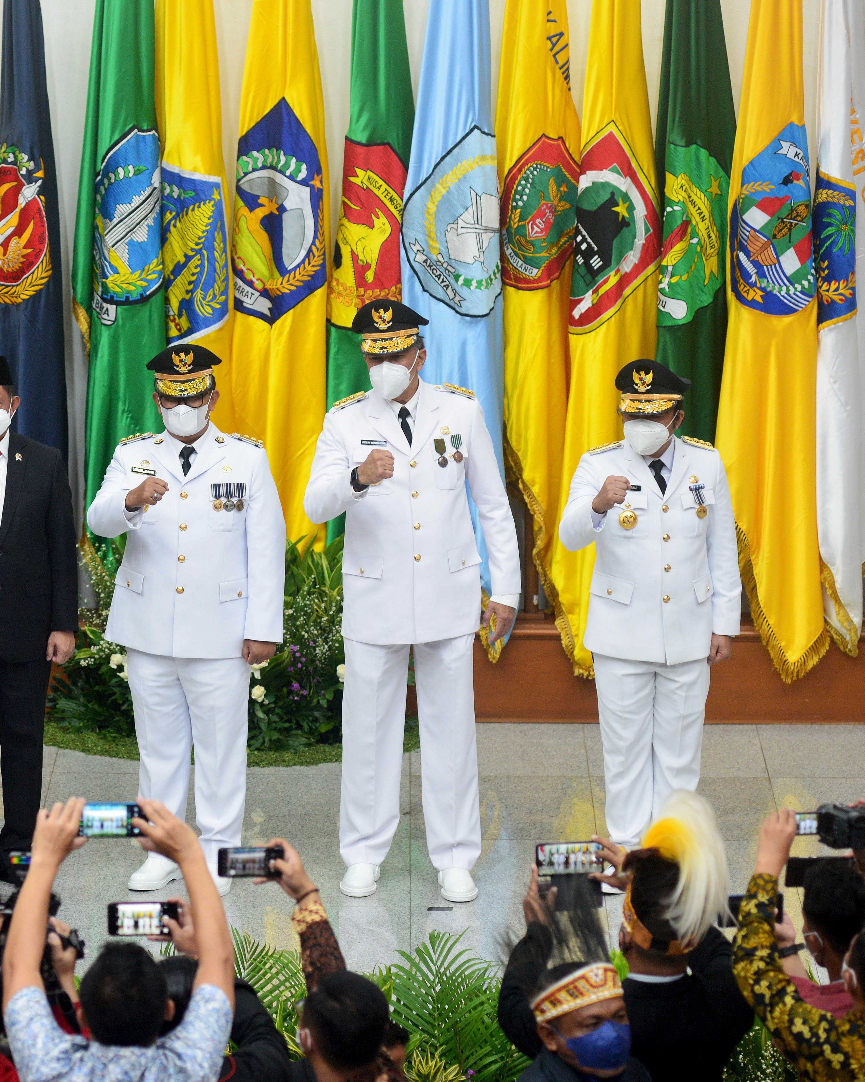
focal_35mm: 190
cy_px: 541
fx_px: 6079
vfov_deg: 10.2
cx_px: 126
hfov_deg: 8.1
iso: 1600
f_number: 5
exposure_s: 1/125
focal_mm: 135
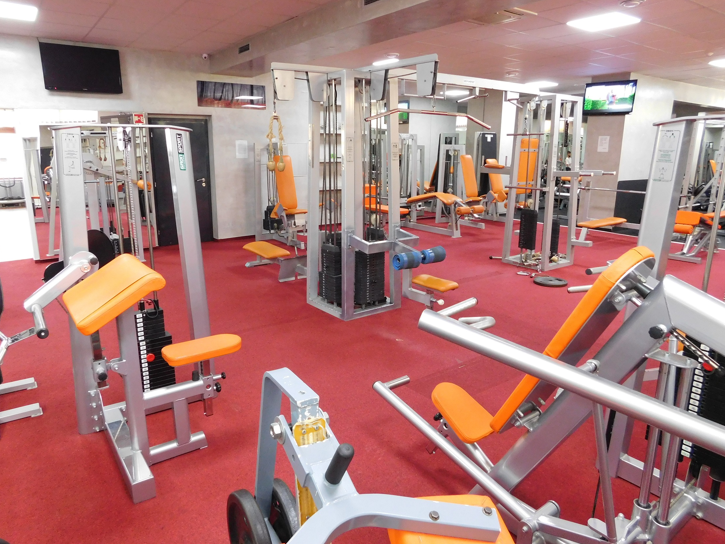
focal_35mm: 24
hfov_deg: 71.6
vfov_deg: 56.8
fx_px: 503
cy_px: 269
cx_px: 348
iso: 400
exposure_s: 1/15
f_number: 3
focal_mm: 4
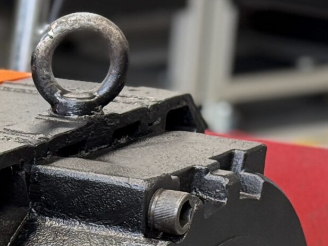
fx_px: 1886
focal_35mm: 199
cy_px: 412
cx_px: -213
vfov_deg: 7.3
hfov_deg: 9.6
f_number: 1.78
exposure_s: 1/100
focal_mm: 6.76
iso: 160
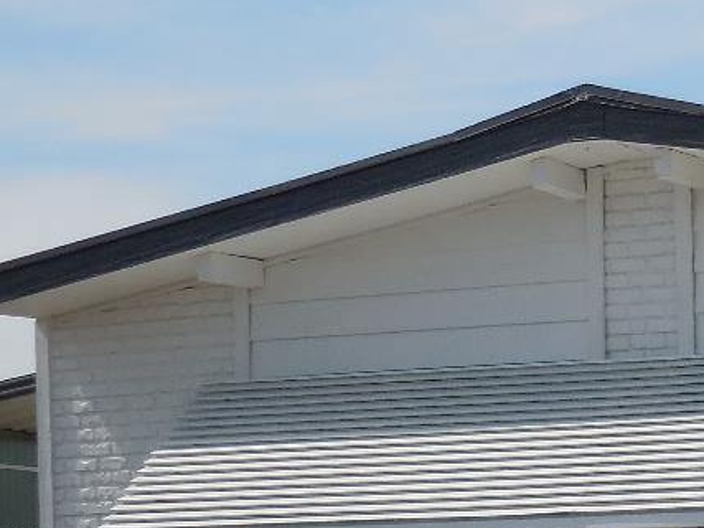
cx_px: 971
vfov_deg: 10.6
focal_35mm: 137
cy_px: 712
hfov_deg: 13.7
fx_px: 2785
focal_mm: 7
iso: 125
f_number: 3.9
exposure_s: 1/1600
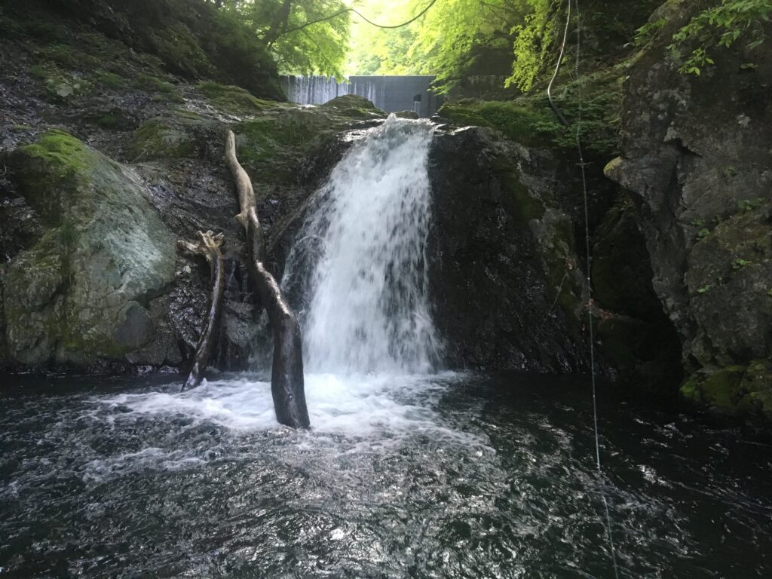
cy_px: 290
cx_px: 386
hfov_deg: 61.7
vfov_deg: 48.2
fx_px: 647
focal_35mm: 29
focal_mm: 4.15
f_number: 2.2
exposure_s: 1/30
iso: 160
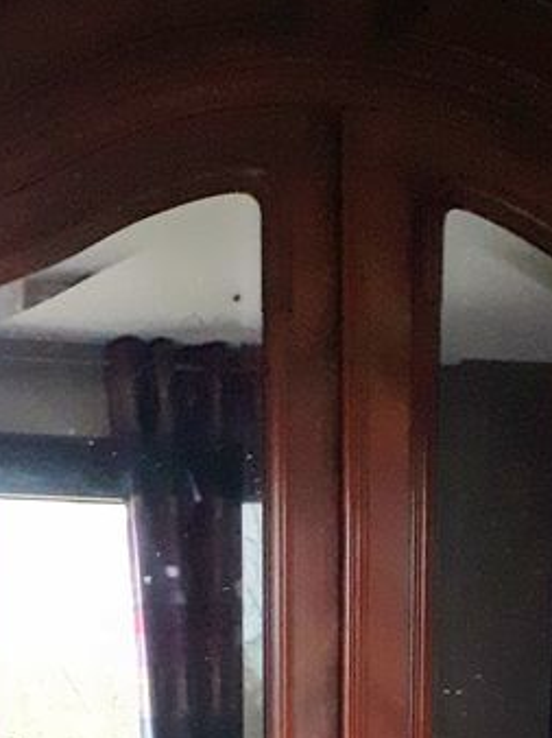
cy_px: 967
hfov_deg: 18.4
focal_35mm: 80
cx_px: 238
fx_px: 1703
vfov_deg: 21.9
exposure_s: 1/25
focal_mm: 3.6
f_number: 1.9
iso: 640
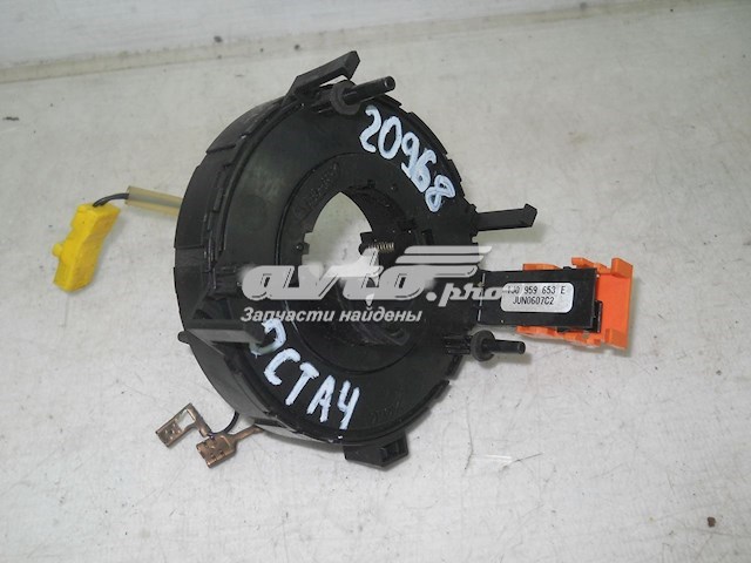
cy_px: 282
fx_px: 890
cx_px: 376
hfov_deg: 45.8
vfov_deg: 35.1
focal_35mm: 41
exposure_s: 1/30
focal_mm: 6.72
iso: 80
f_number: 5.5
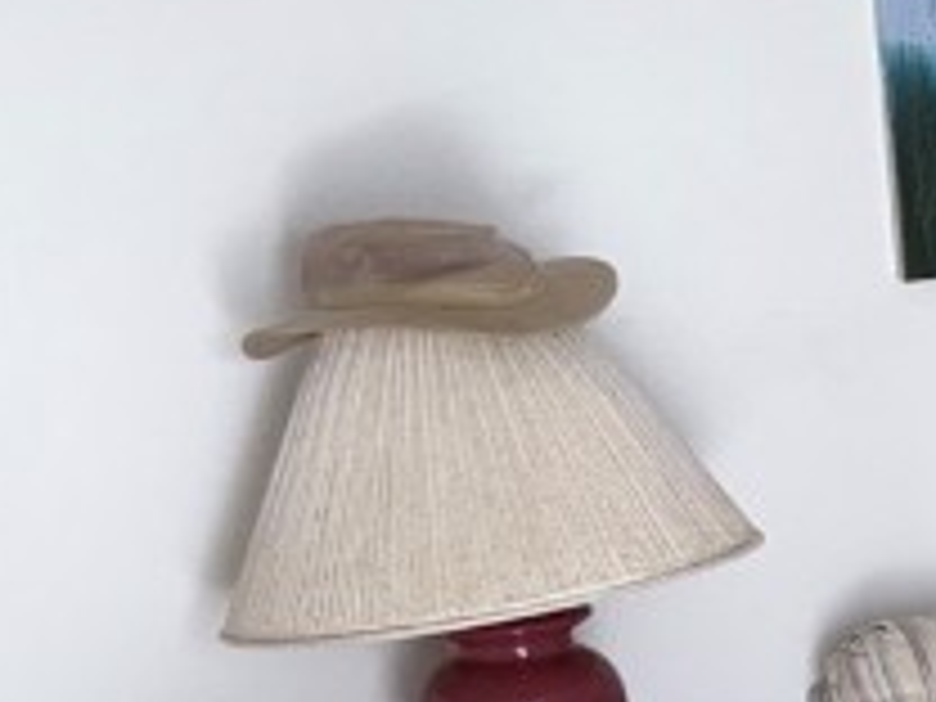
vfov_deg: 11.5
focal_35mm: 128
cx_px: 2061
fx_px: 3461
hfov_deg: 12.8
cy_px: 580
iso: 100
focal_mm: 5.96
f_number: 1.6
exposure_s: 1/122
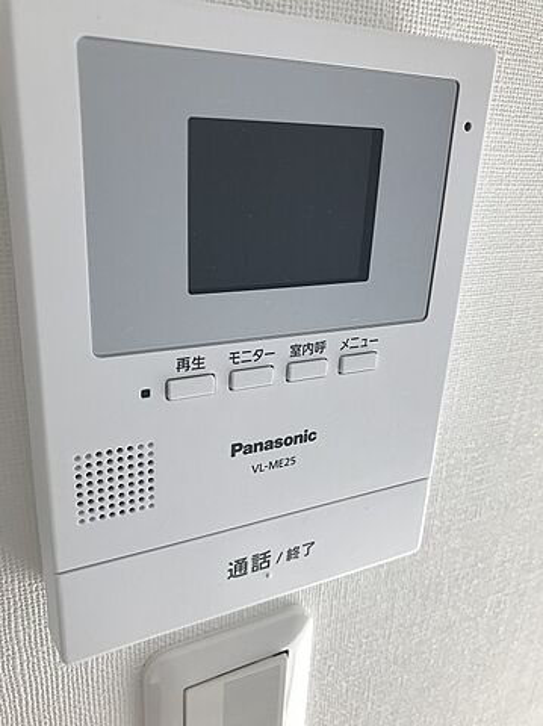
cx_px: 272
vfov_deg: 63.5
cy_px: 363
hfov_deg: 49.7
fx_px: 587
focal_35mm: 28
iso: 20
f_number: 1.8
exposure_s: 1/307
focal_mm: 3.99
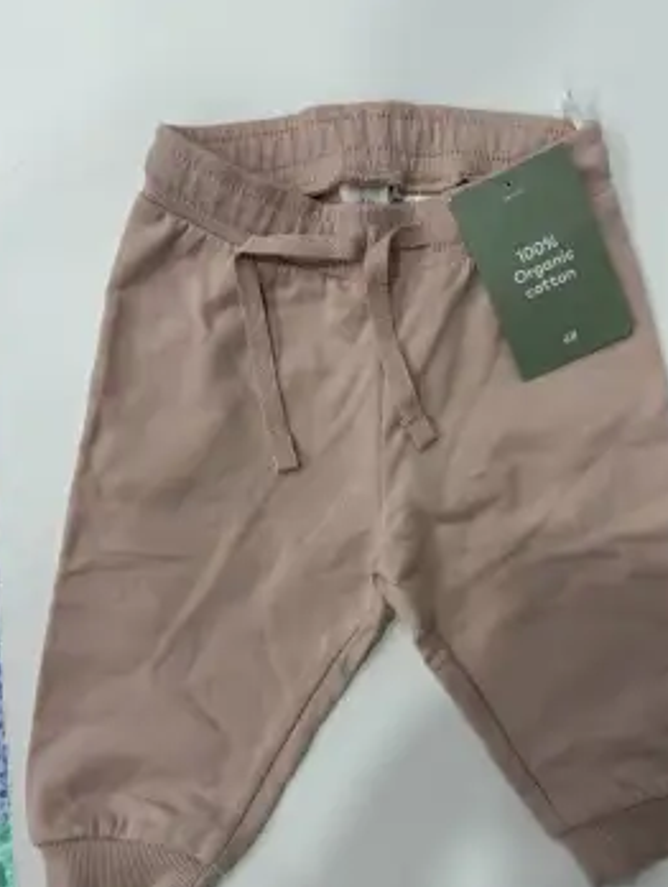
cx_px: 372
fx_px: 796
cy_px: 479
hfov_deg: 45.5
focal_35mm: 31
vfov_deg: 58.2
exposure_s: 1/100
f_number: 1.78
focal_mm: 6.76
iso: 125
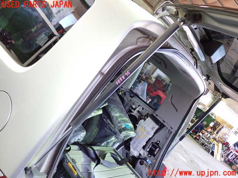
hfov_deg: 60.0
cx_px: 119
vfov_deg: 46.8
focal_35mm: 30
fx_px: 206
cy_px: 89
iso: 640
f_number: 2.3
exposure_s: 1/30
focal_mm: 5.4
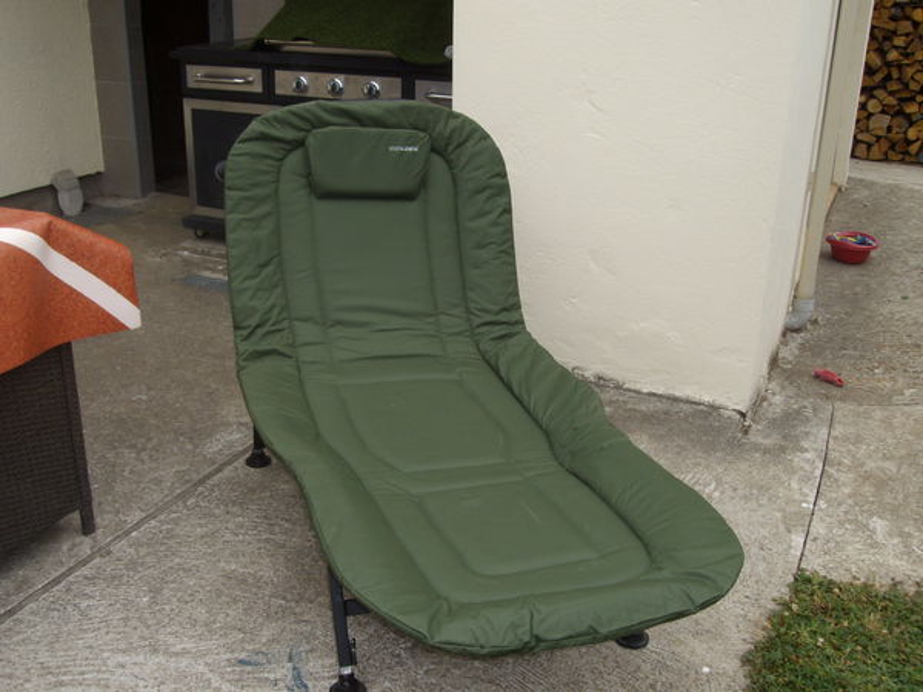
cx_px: 462
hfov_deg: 51.4
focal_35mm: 36
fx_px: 960
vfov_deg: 39.7
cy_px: 346
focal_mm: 6
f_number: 4.8
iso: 80
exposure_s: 1/125
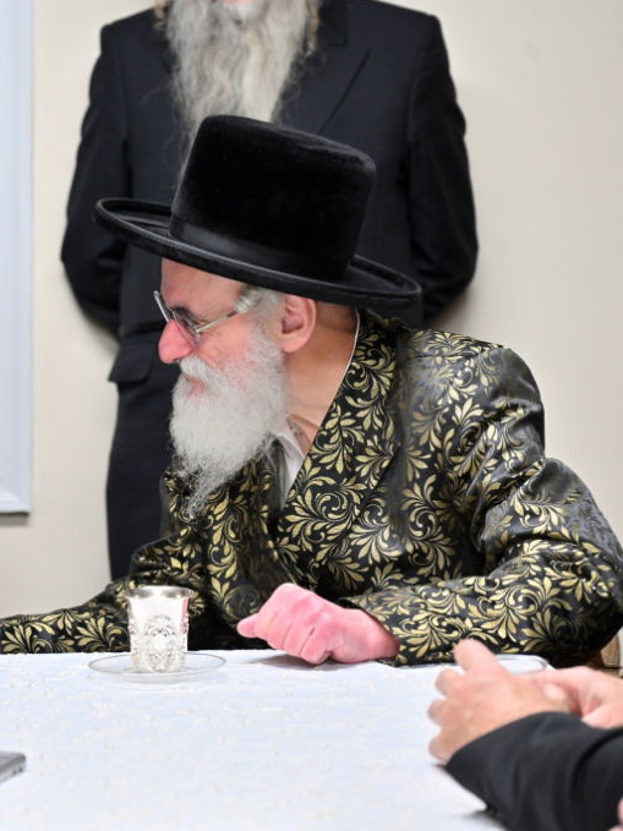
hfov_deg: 11.1
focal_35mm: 132
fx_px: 3169
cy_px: 416
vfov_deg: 14.9
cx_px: 32
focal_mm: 91
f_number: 4
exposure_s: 1/160
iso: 800
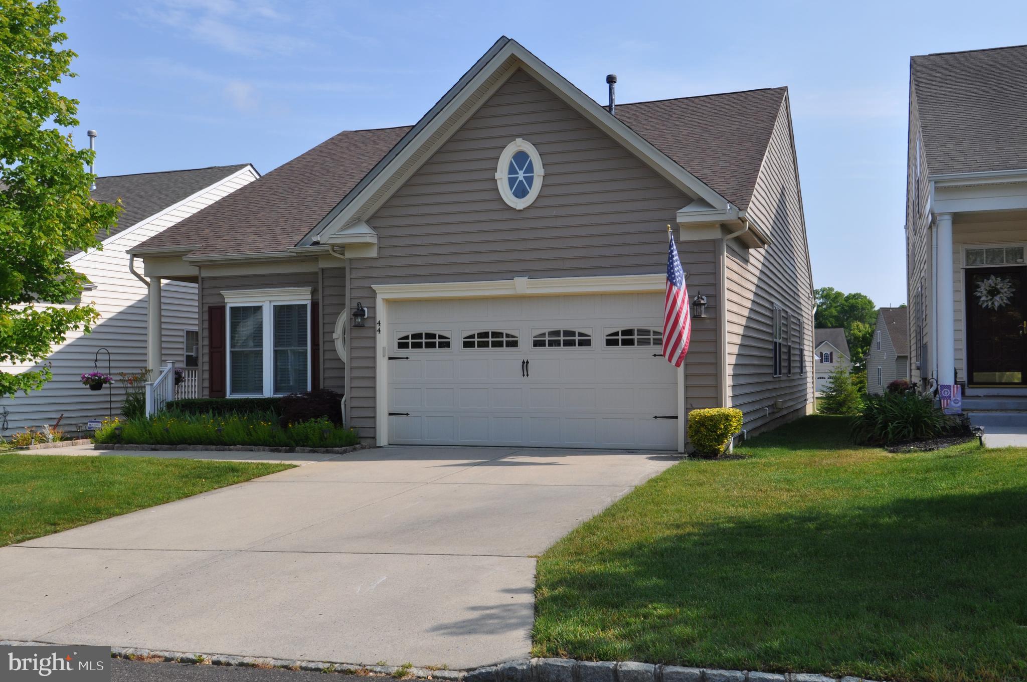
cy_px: 341
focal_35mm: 36
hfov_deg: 53.2
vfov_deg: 36.8
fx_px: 1026
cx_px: 514
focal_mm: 24
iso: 250
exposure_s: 1/350
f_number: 9.5
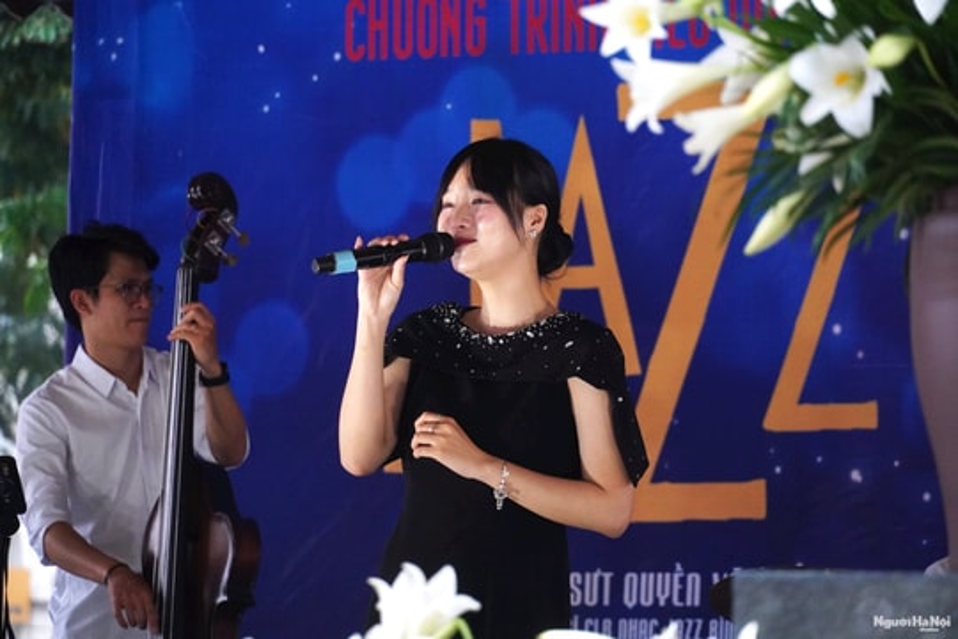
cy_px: 320
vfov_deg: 6.8
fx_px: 5375
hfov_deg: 10.2
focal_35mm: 202
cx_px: 479
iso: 4000
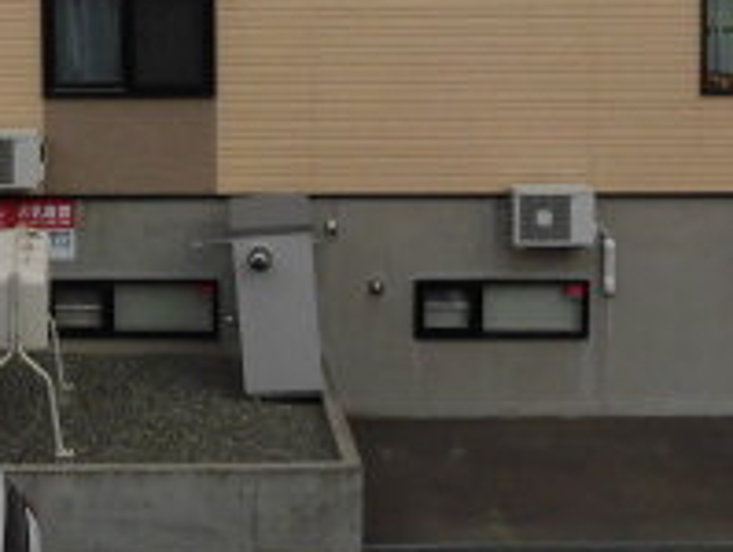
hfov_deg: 24.3
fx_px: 1633
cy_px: -169
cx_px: 26
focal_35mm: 77
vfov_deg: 17.9
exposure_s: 1/1000
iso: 100
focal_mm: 4.3
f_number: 3.1
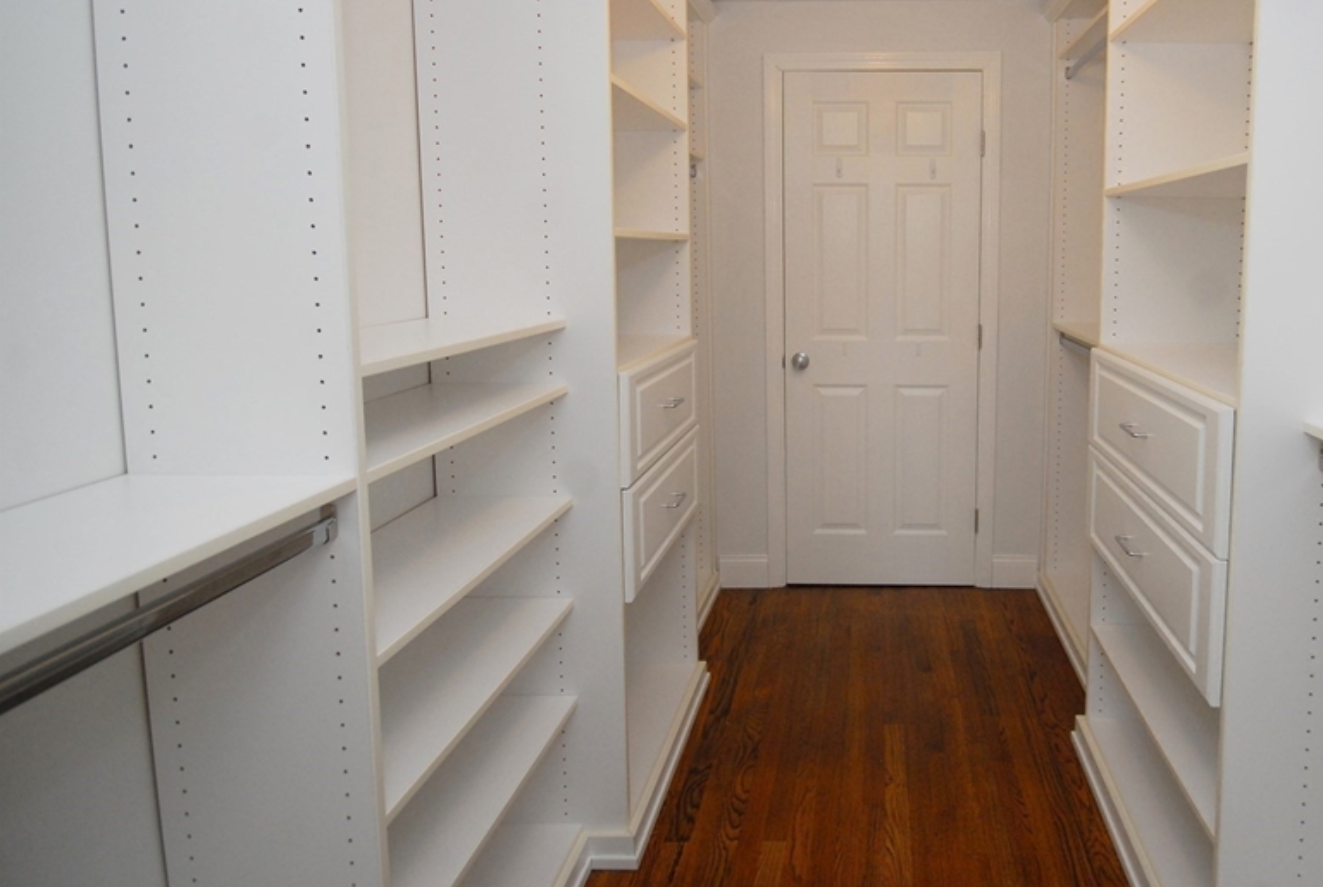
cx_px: 879
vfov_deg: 61.2
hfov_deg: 81.2
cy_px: 324
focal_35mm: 20
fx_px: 736
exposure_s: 1/60
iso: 400
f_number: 5
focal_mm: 10
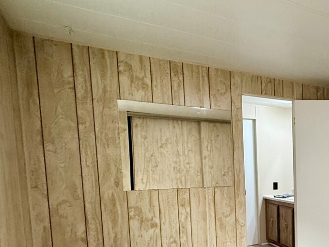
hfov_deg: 44.0
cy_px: 191
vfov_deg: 41.4
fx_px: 314
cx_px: 353
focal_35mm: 33
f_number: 2.2
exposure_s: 1/120
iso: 400
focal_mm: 2.22
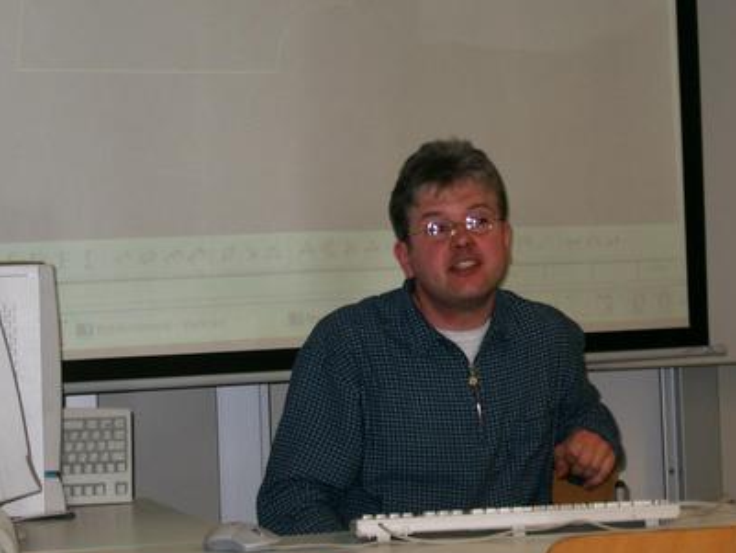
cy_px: 220
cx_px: 496
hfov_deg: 16.6
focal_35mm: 118
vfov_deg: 12.6
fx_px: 2510
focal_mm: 15.2
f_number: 3.8
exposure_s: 1/60
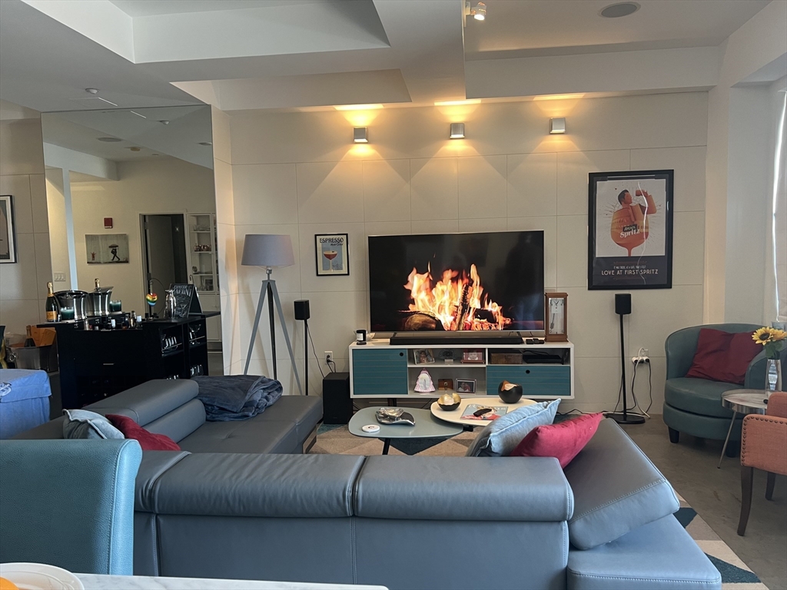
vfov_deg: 53.1
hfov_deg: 67.3
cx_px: 394
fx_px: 591
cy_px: 295
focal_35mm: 26
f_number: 1.5
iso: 125
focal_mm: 5.7
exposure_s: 1/60
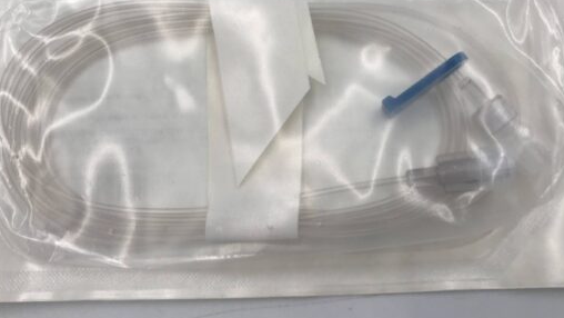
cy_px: 113
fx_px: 538
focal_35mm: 36
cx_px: 290
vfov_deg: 32.7
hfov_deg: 55.3
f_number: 1.8
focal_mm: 3.99
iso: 20
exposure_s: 1/212
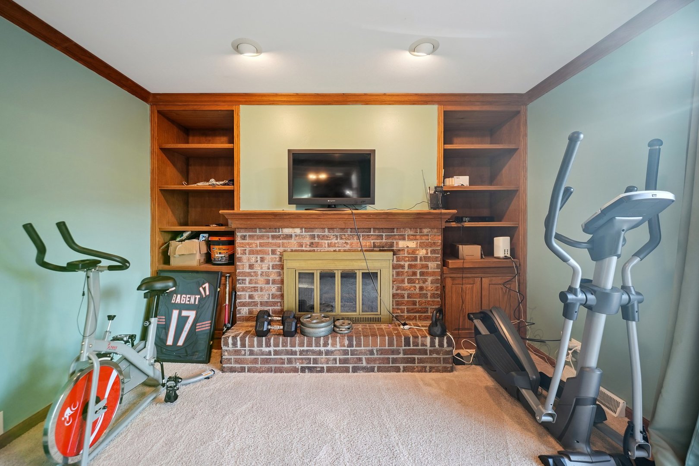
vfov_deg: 81.2
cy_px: 233
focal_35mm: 14
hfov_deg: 104.3
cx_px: 350
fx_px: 272
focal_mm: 14
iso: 400
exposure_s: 1/40
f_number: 3.2
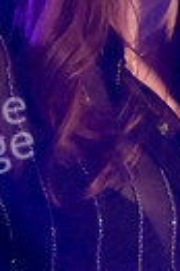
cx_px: 153
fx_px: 4587
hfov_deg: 2.2
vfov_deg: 3.4
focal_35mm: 610
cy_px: 43
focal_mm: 200
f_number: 4
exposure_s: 1/400
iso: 8000
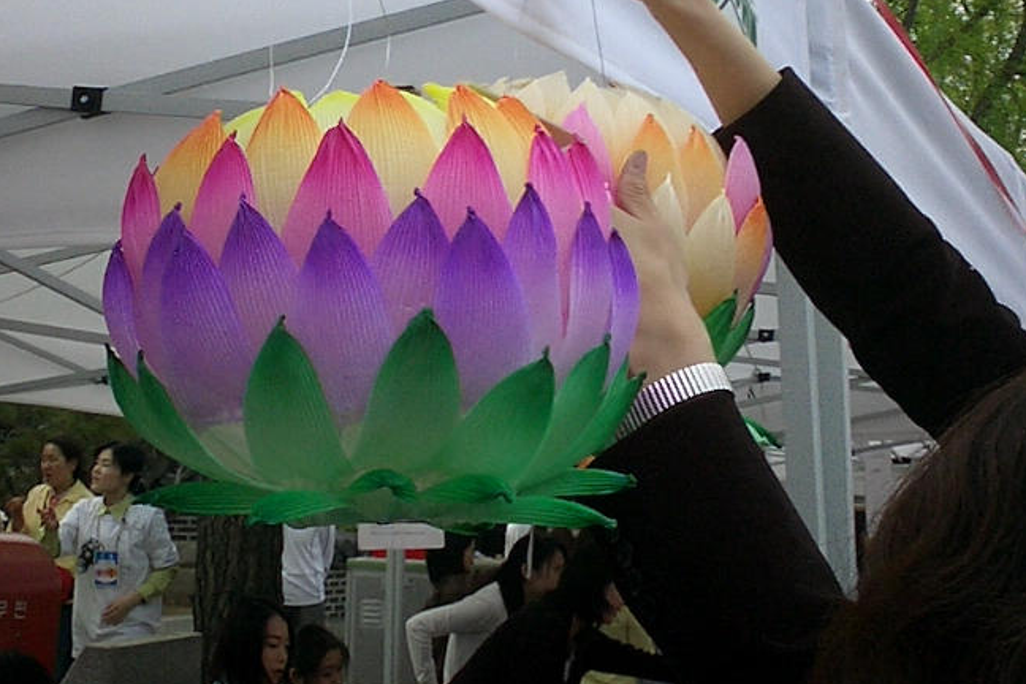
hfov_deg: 26.6
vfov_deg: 17.8
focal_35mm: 76
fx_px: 2166
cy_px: 174
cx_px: 428
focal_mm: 5.6
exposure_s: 1/640
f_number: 3.5
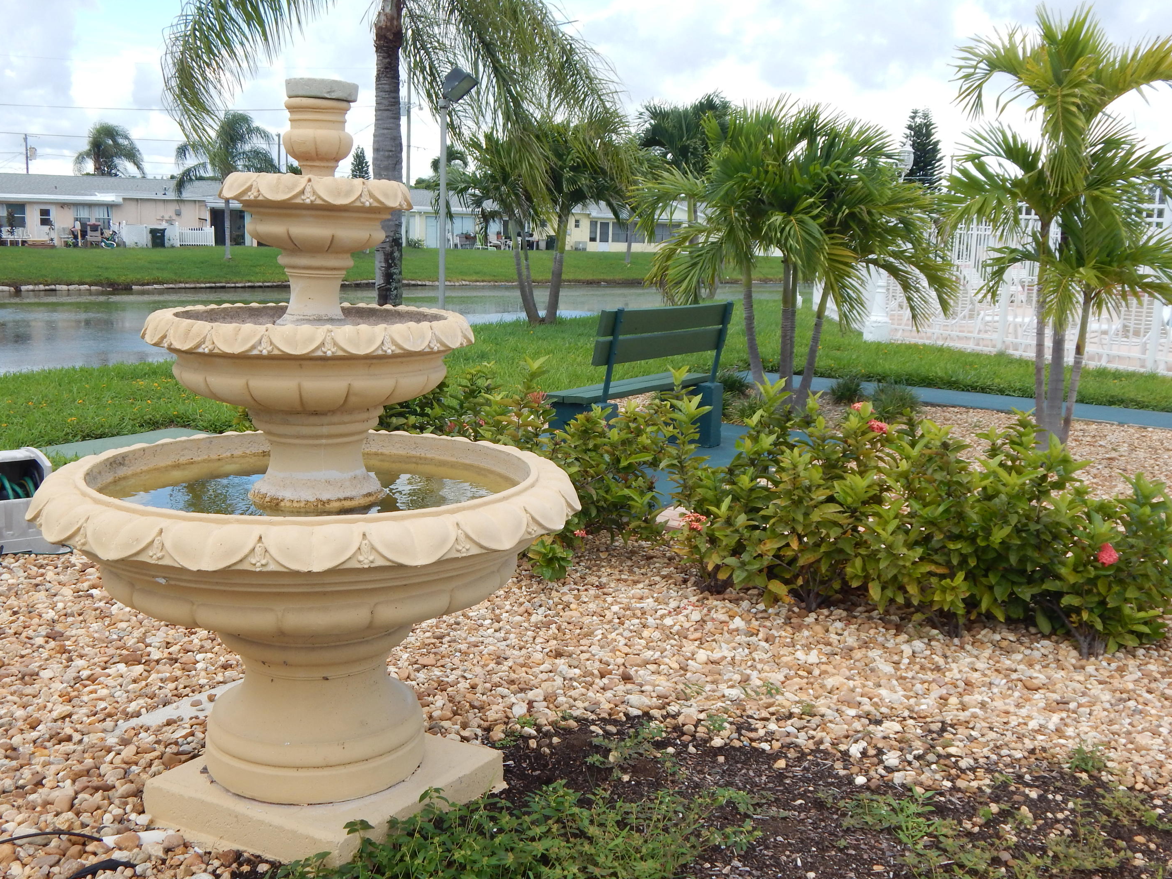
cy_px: 441
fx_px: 1219
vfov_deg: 39.7
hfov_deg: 51.3
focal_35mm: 36
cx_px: 559
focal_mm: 6.1
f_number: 3.3
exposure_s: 1/500
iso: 125
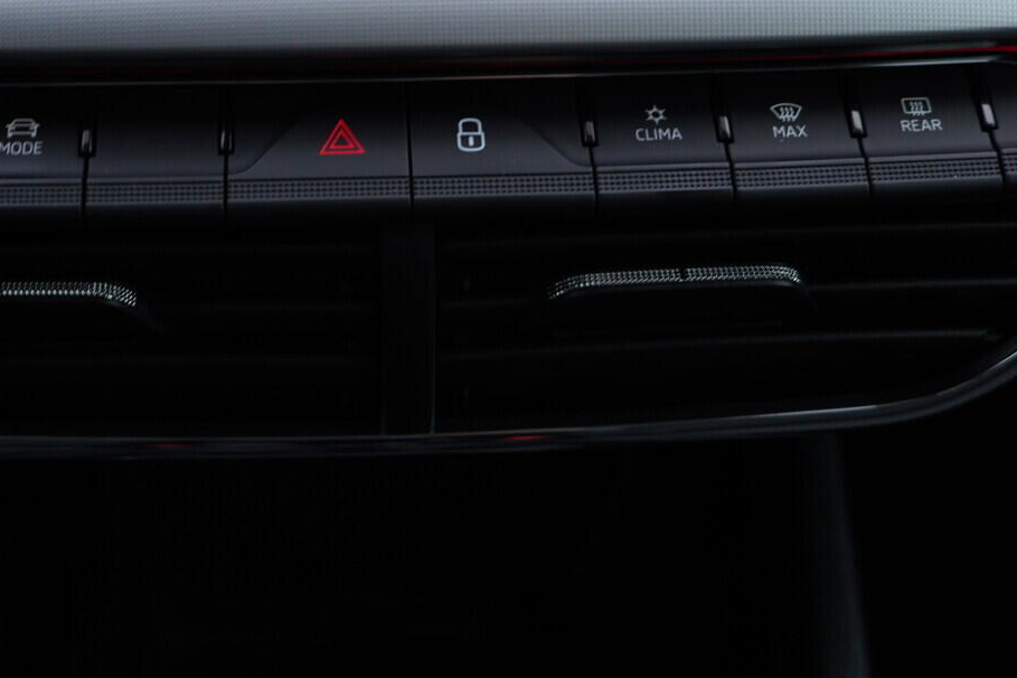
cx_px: 388
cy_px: 148
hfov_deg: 34.9
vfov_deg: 23.5
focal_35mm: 57
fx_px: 1610
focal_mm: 24
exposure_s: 1/40
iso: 125
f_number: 3.2
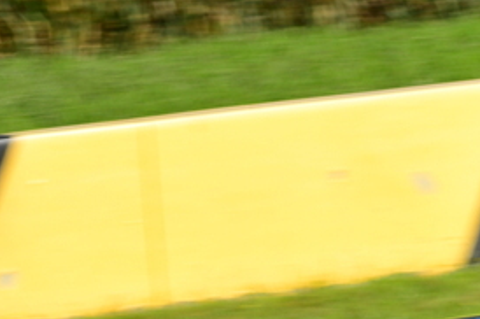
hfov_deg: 2.4
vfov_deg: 1.6
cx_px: 690
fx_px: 11679
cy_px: 364
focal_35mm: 877
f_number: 11
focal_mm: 200
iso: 250
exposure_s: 1/320
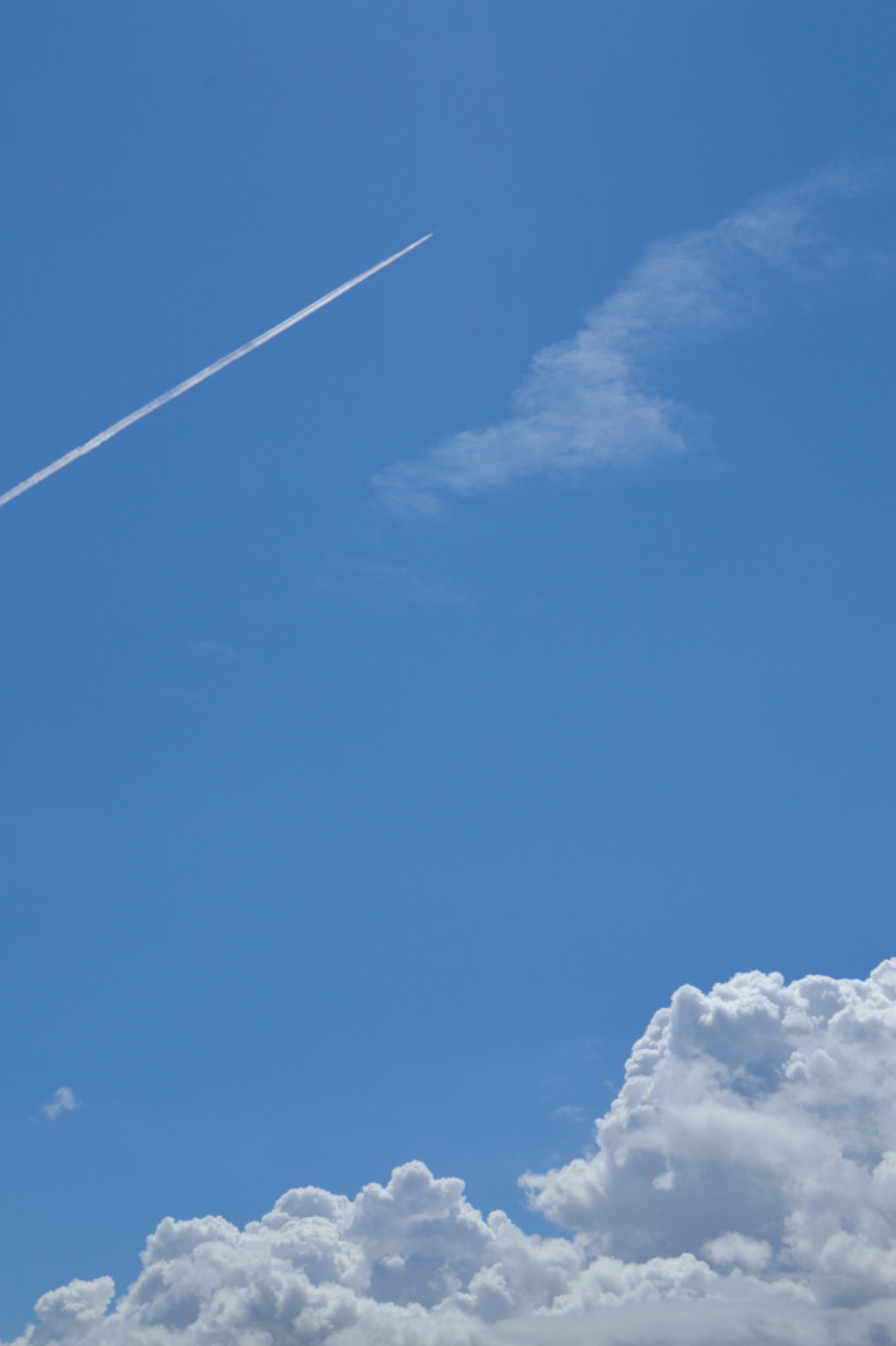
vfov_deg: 37.9
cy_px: 673
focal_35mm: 52
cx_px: 448
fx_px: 1961
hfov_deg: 25.7
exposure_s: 1/400
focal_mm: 35
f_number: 10
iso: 100
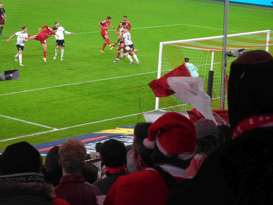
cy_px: 102
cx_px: 136
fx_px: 986
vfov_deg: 11.9
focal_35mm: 125
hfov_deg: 15.8
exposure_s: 1/125
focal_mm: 22.3
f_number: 5
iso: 400
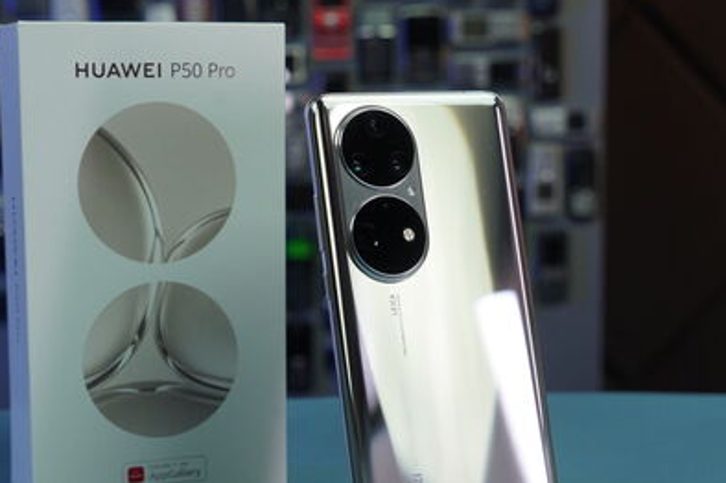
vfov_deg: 20.2
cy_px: 294
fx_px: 1350
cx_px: 321
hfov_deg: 30.1
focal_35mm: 67
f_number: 7.1
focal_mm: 43
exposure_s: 1/160
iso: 640
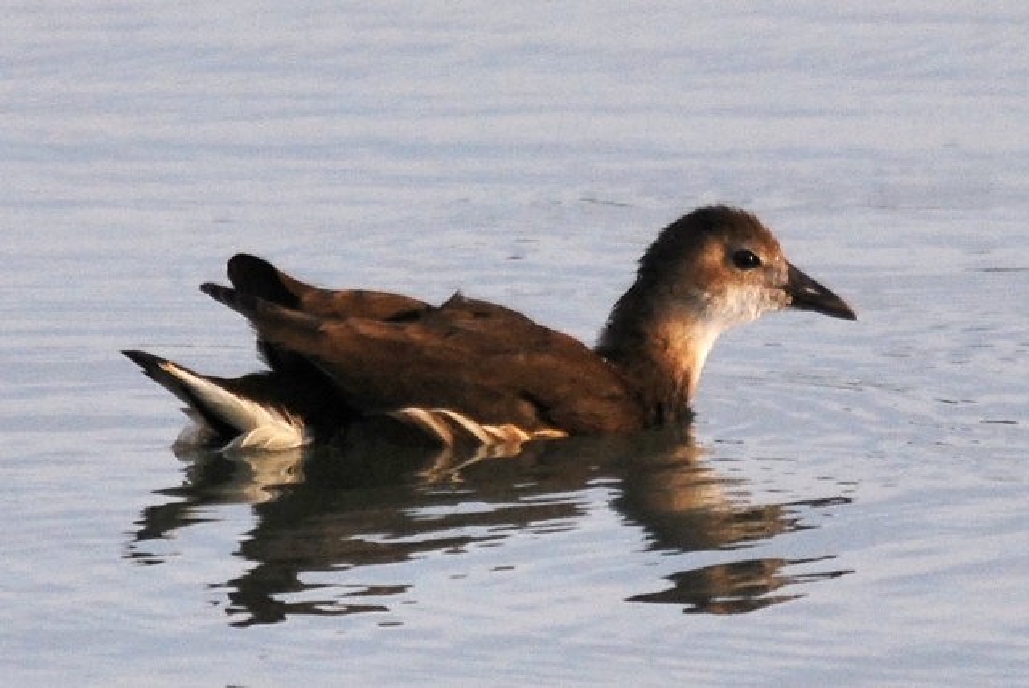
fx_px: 19311
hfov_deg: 3.1
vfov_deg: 2.0
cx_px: 514
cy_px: 344
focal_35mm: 675
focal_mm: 450
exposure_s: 1/500
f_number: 6.3
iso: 450
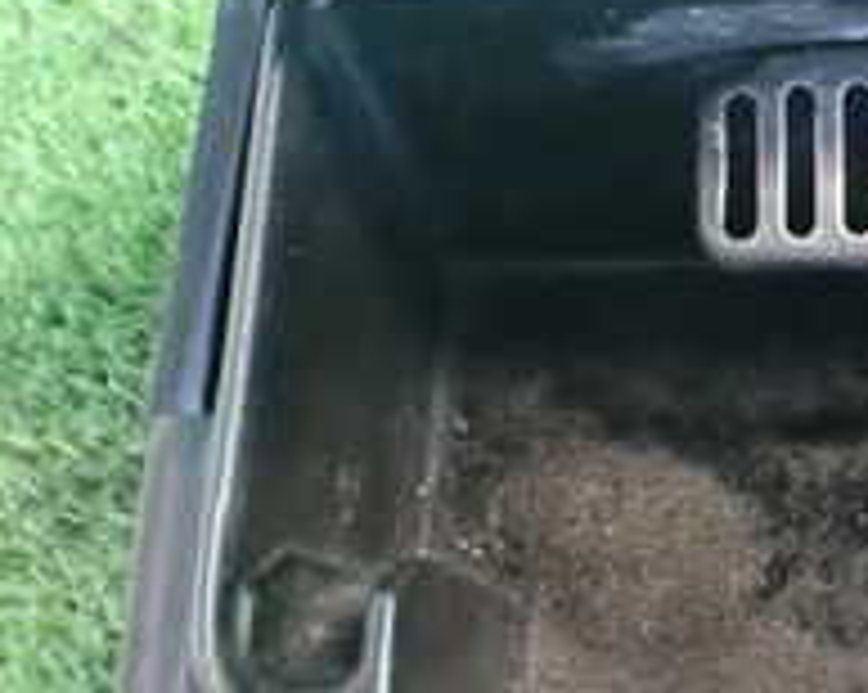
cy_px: 266
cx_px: 953
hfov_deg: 20.1
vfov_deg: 16.8
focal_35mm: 91
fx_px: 2335
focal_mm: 5.4
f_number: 2.3
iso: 1600
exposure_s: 1/30
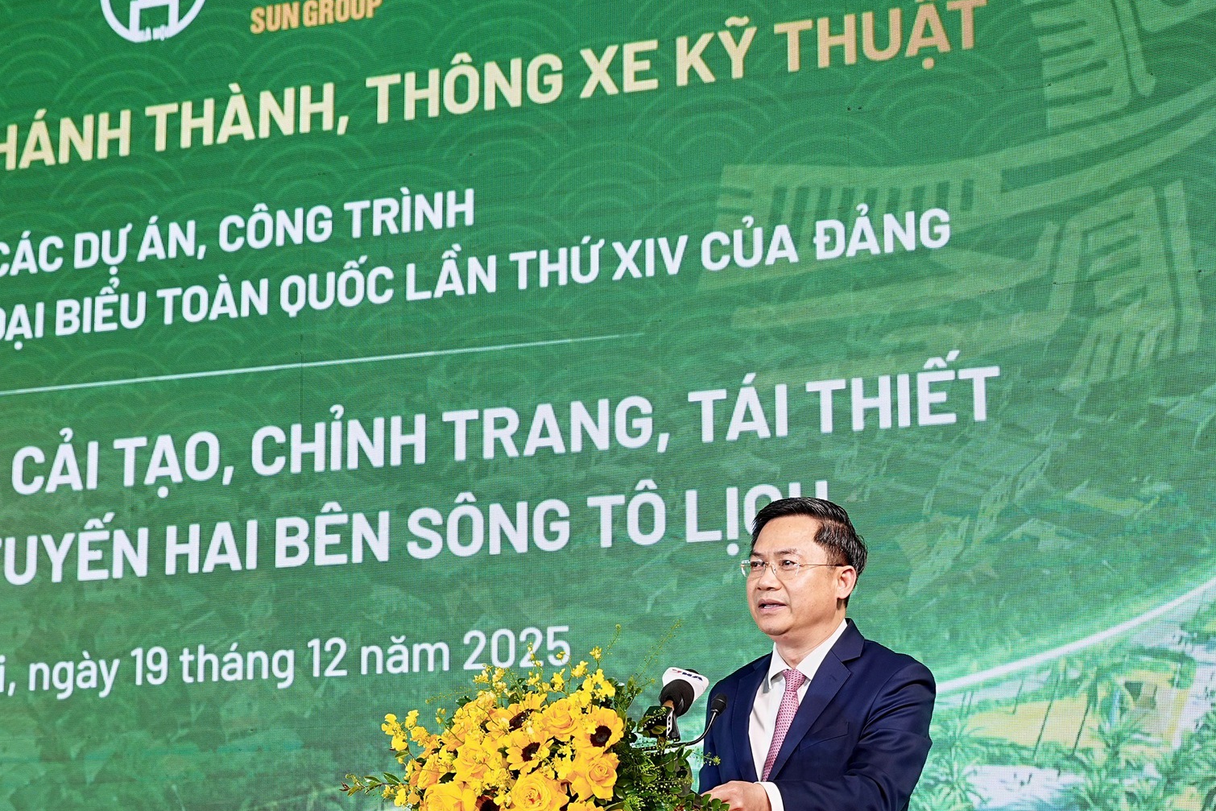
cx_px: 477
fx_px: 2686
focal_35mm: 80
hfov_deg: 25.5
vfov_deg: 17.1
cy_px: 502
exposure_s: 1/125
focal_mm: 46.9
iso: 200
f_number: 3.5
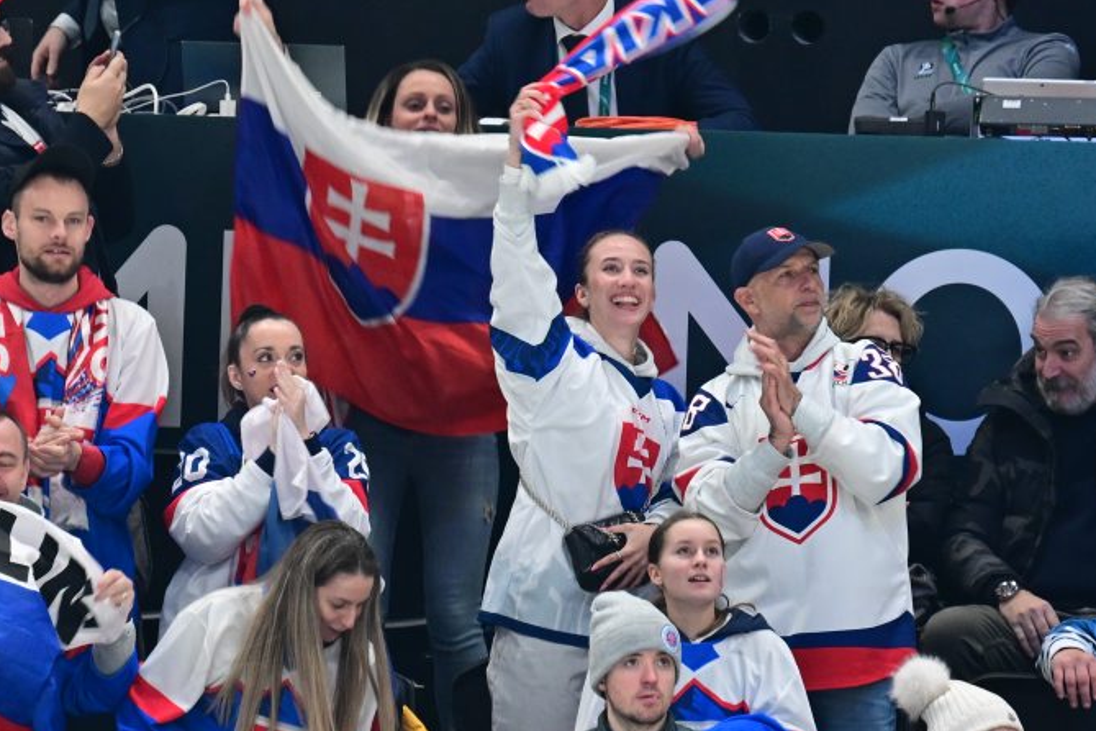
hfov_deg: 3.4
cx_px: 315
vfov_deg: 2.3
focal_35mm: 598
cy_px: 452
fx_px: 18204
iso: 2000
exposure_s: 1/125
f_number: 5.6
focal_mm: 400
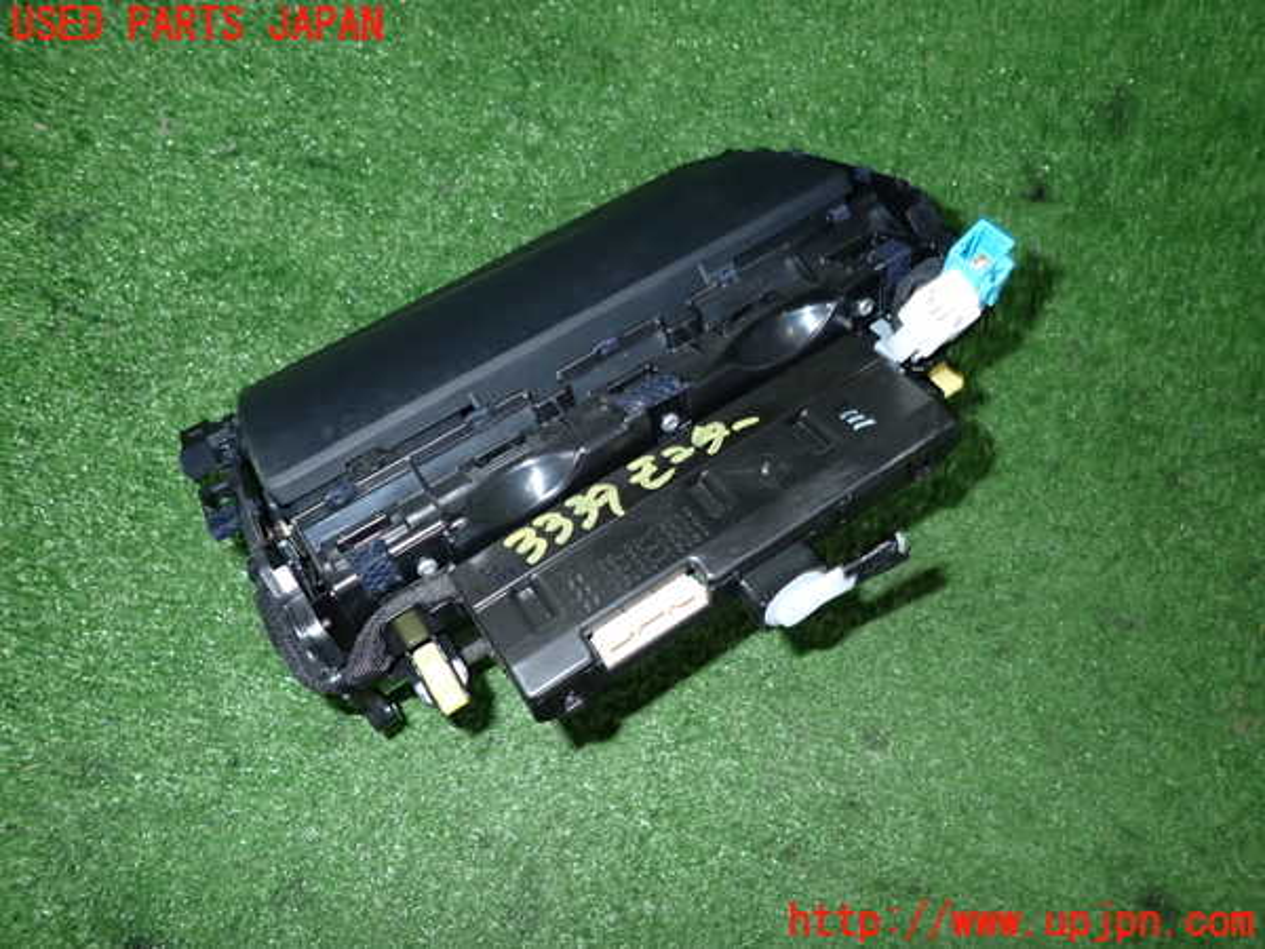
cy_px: 474
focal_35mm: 25
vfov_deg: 54.9
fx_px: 914
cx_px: 632
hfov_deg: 69.4
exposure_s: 1/30
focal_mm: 4.5
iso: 250
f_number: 5.6
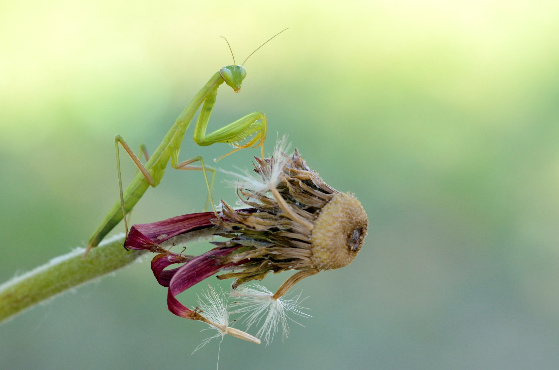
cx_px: 280
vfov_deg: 8.7
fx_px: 2440
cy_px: 185
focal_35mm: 158
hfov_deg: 13.1
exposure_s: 1/80
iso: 500
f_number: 14
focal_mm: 105
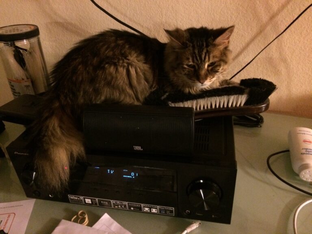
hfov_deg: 61.7
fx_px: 261
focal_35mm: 29
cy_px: 117
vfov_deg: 48.2
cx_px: 156
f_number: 2.2
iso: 400
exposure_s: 1/15
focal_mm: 4.15
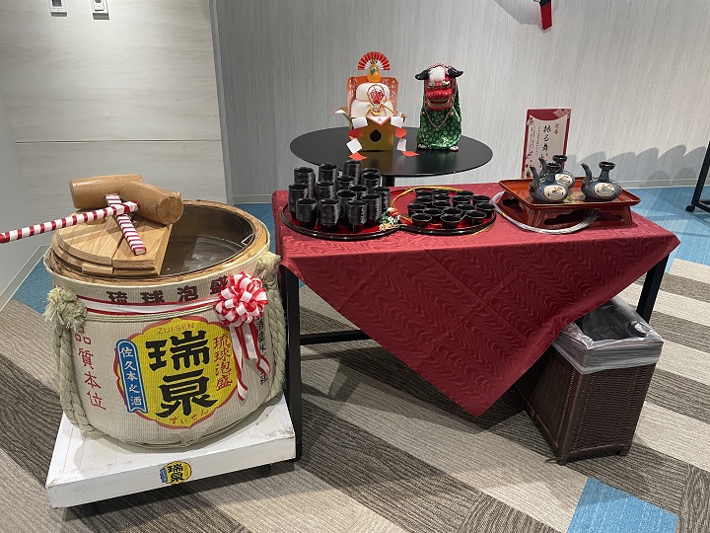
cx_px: 355
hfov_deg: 67.3
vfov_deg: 53.1
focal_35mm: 26
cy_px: 266
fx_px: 533
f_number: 1.6
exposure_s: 1/60
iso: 125
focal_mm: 4.2
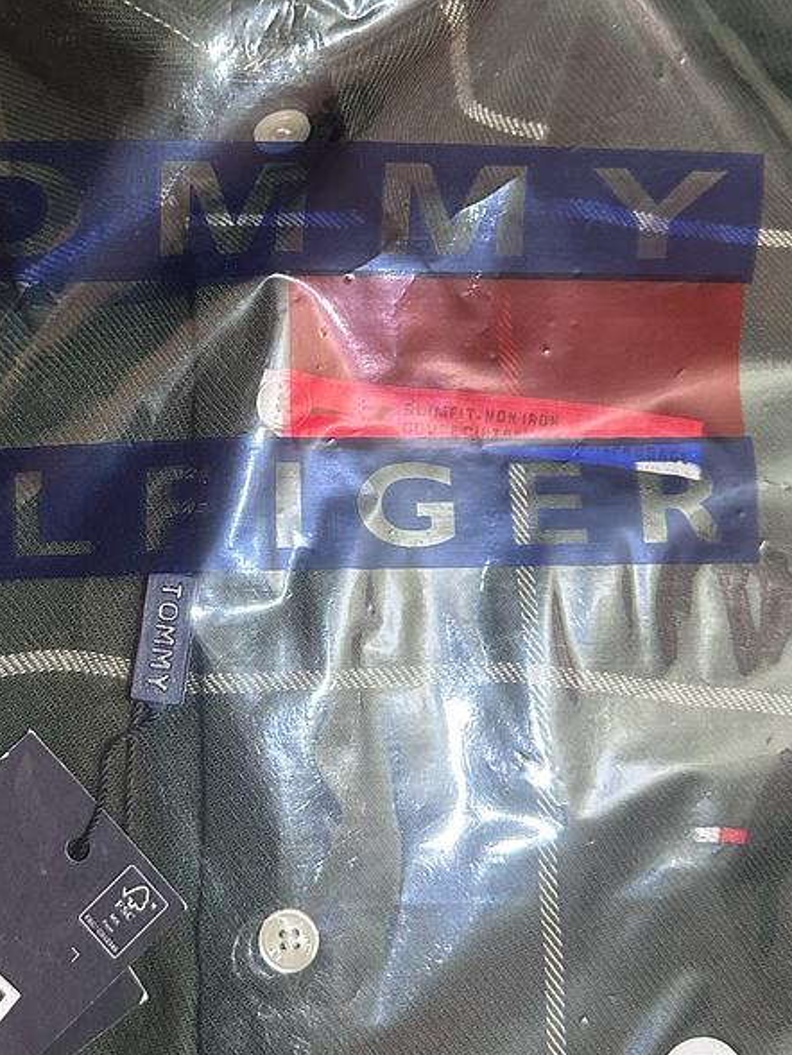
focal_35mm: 44
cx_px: 290
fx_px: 1342
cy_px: 448
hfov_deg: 32.7
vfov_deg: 42.8
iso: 500
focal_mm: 6.86
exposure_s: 1/50
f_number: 1.78
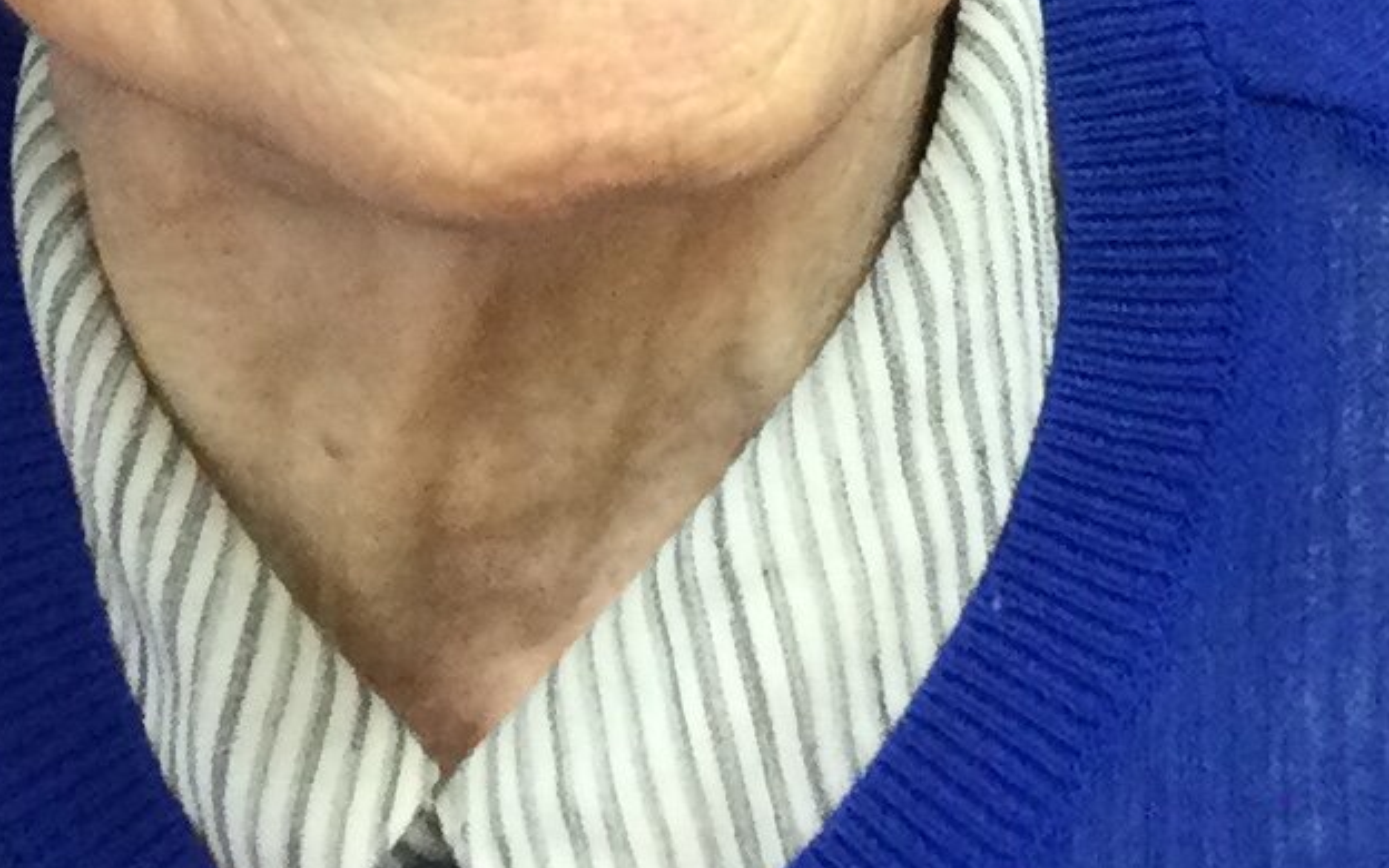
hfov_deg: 12.2
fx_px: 6511
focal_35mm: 172
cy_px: -872
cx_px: 859
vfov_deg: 7.3
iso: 125
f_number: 2.4
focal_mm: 3.3
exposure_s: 1/33
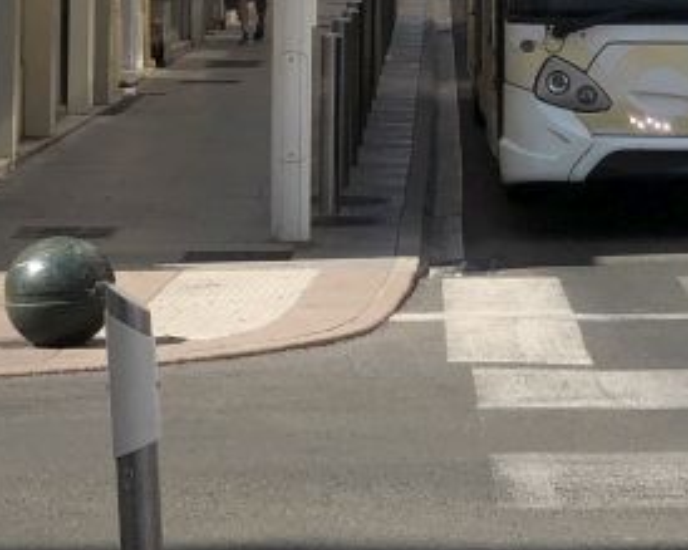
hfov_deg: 10.1
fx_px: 3867
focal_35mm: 190
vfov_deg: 8.0
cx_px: 748
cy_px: -266
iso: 16
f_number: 2.4
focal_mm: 6
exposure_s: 1/1297
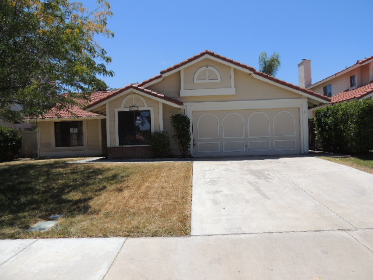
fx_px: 259
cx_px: 186
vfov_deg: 56.8
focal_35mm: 24
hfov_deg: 71.6
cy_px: 140
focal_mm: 4.3
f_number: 3
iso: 100
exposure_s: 1/1600
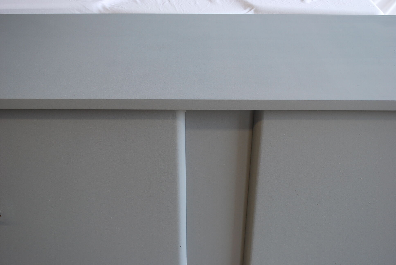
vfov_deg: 32.0
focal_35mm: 42
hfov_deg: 46.3
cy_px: 132
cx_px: 198
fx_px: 463
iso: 200
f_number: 4.5
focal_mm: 28
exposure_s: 1/30
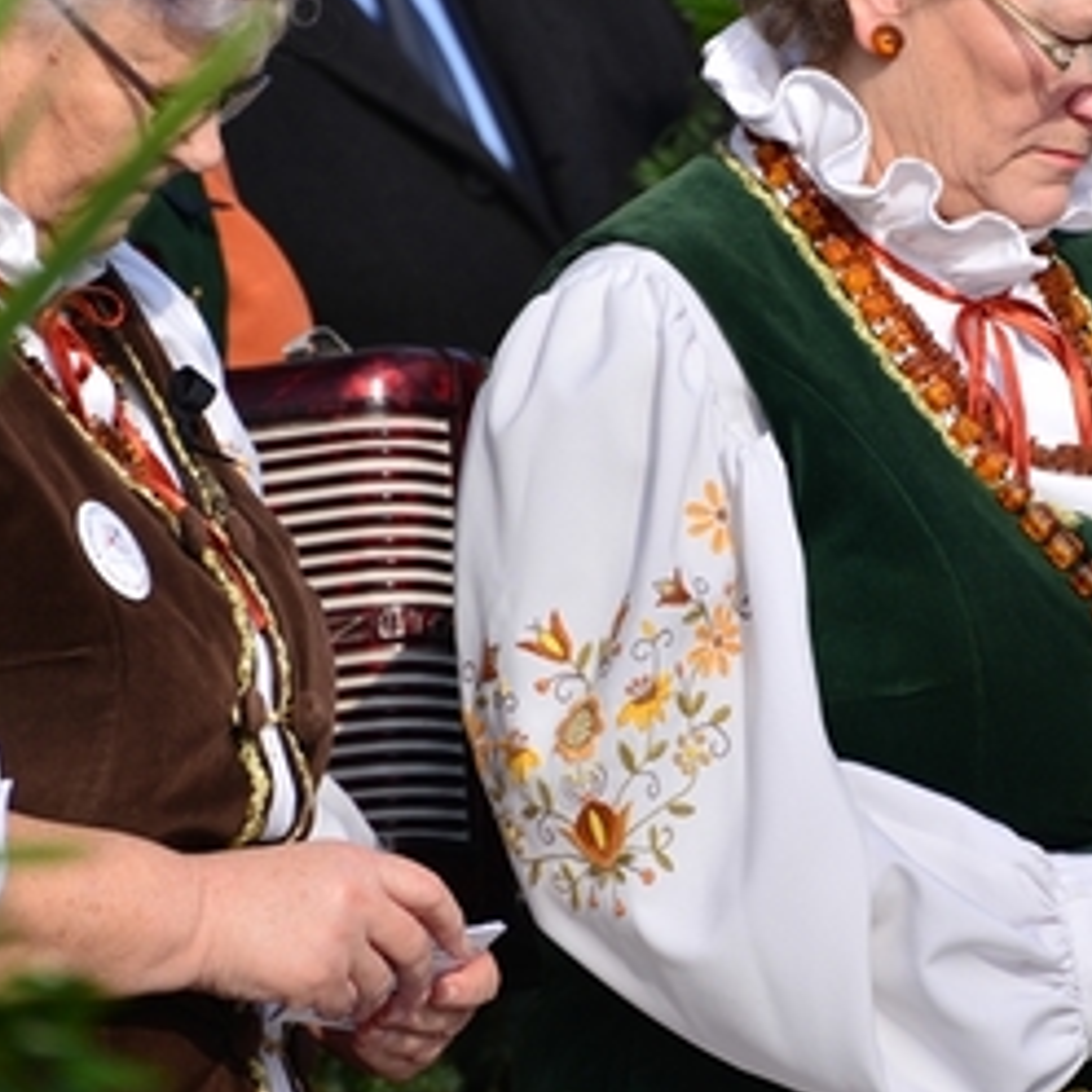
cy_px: 295
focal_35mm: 729
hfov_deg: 2.4
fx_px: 26018
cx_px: 1026
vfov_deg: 2.4
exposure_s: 1/800
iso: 100
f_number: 5.6
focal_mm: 300
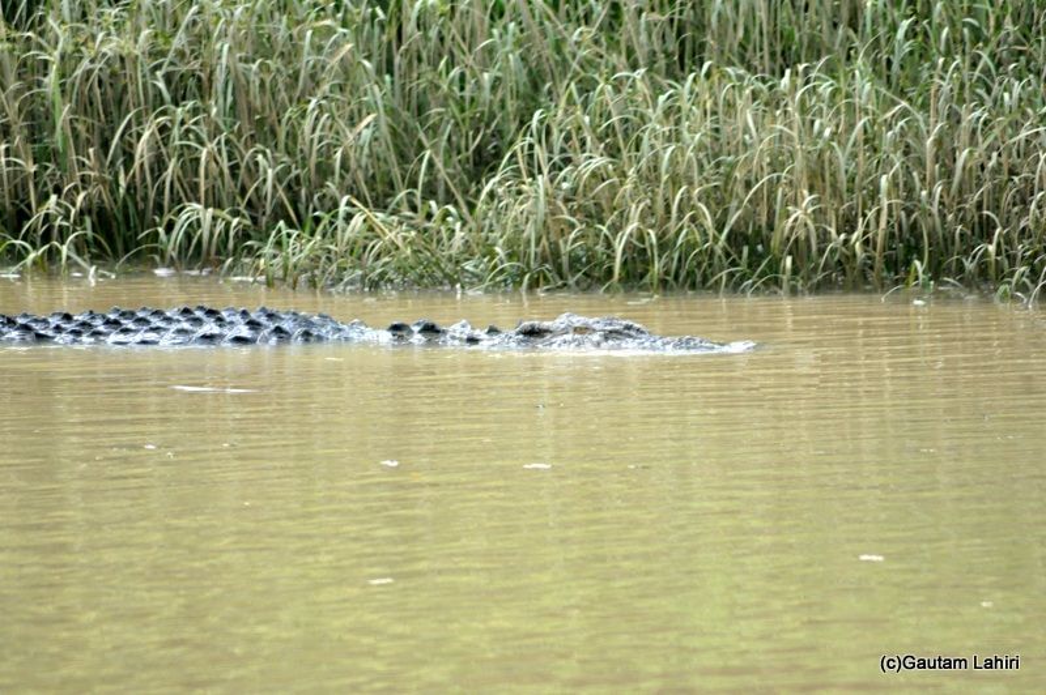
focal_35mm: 450
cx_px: 523
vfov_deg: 3.0
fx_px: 13064
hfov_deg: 4.6
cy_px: 348
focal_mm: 300
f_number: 5.6
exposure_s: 1/800
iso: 1250
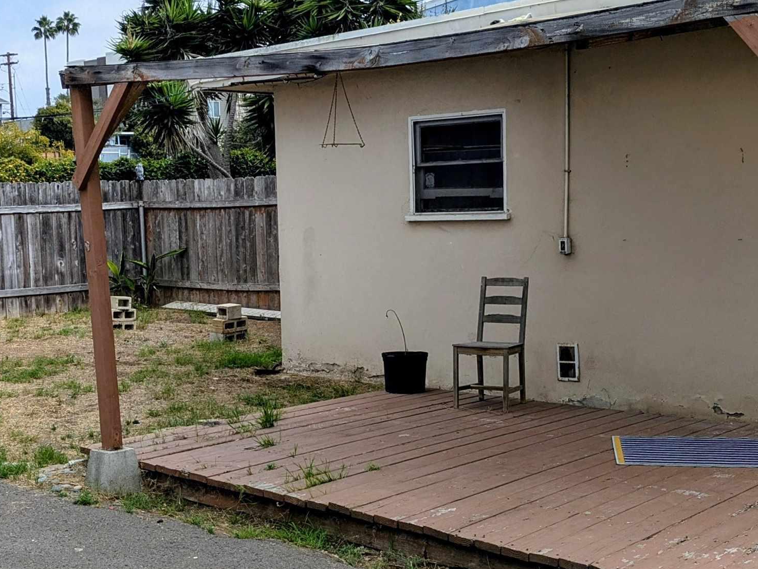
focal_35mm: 52
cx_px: 330
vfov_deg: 28.0
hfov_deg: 36.7
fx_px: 1139
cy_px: 328
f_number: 1.89
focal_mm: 5.43
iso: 52
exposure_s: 1/2028
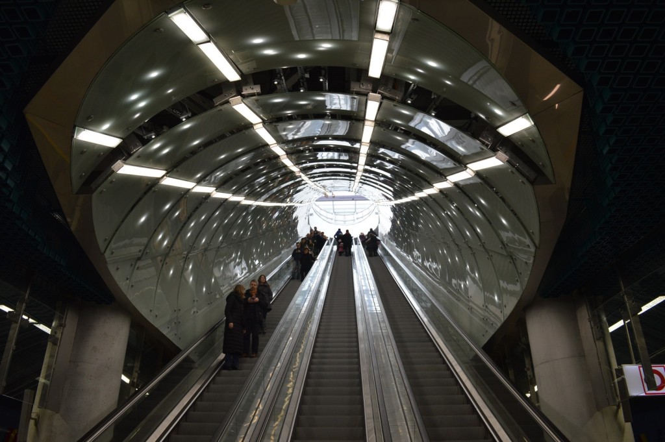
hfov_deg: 67.4
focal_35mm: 27
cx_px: 332
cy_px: 221
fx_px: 498
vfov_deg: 47.9
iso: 320
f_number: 5.6
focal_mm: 18
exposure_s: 1/125
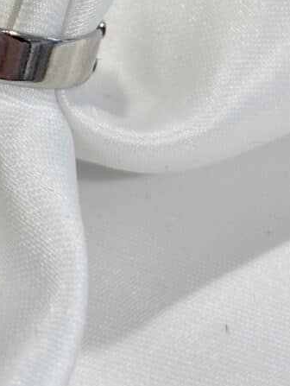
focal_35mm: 119
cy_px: -16
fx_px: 1327
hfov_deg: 12.3
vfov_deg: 16.2
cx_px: 6
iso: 40
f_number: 1.6
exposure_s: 1/456
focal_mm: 5.96
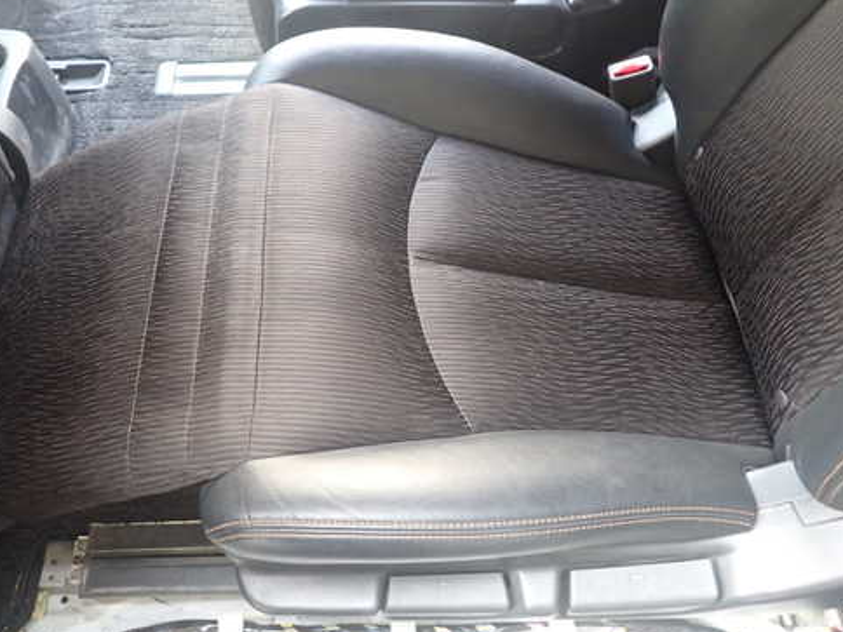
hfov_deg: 58.2
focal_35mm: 31
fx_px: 755
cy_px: 294
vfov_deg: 45.4
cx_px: 371
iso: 400
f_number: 2
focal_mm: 4.5
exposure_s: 1/30
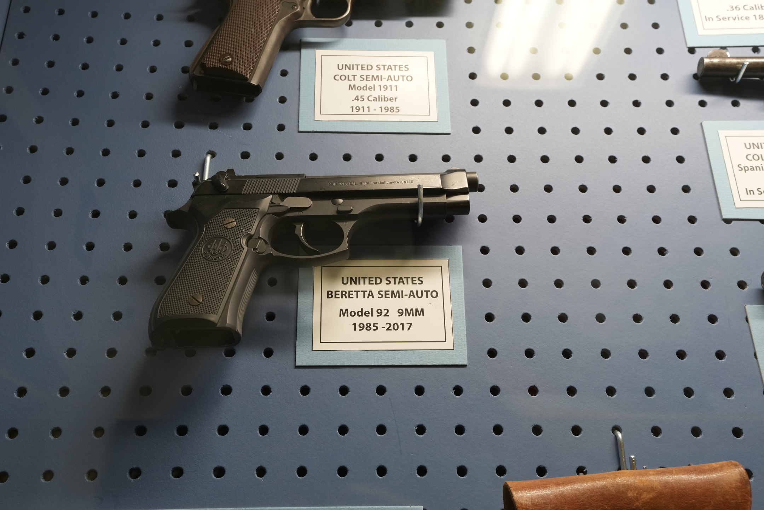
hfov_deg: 54.4
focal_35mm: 35
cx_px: 382
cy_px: 255
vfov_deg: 37.9
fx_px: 743
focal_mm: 35
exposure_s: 1/40
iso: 1250
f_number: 9
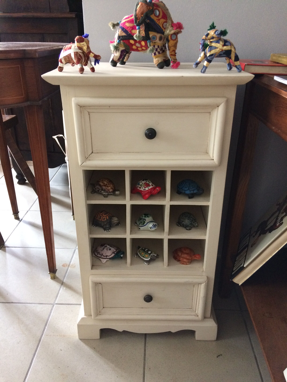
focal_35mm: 29
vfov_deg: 61.7
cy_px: 191
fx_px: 321
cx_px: 144
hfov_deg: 48.2
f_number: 2.2
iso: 250
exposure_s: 1/20
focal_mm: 4.15
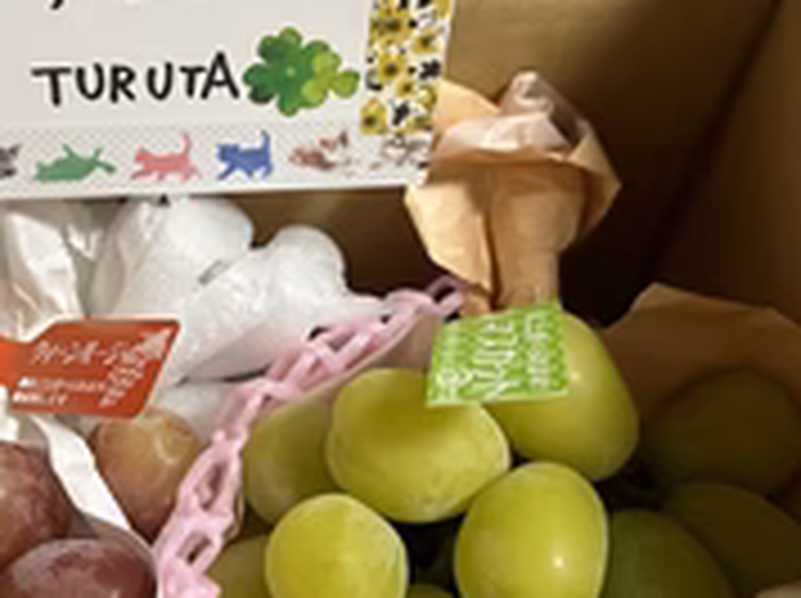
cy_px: 342
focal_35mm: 54
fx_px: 1248
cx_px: 171
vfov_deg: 26.9
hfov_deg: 34.6
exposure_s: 1/59
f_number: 1.78
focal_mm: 6.86
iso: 320
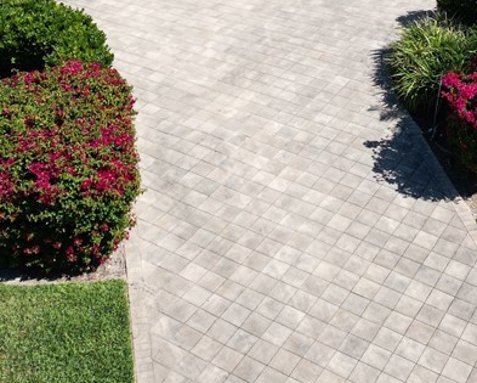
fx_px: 862
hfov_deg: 30.6
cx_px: 331
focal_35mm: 61
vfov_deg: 23.8
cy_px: -13
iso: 130
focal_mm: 6.72
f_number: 1.7
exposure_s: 1/3000
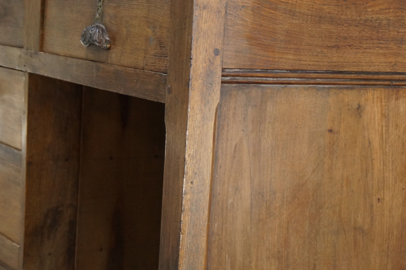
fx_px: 924
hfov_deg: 24.8
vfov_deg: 16.6
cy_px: 148
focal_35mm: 82
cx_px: 213
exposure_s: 1/60
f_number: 4
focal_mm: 30
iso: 800
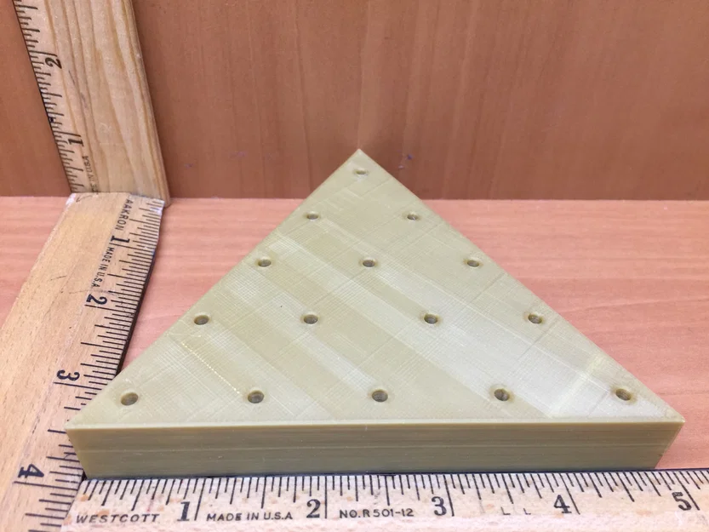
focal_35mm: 29
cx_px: 354
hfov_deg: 61.7
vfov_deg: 48.2
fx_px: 594
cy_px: 266
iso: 40
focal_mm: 4.15
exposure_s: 1/15
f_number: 2.2
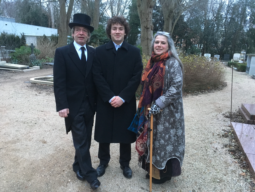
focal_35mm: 29
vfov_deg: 48.2
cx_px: 128
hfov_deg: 61.7
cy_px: 96
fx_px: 214
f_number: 2.2
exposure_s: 1/25
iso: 200
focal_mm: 4.15
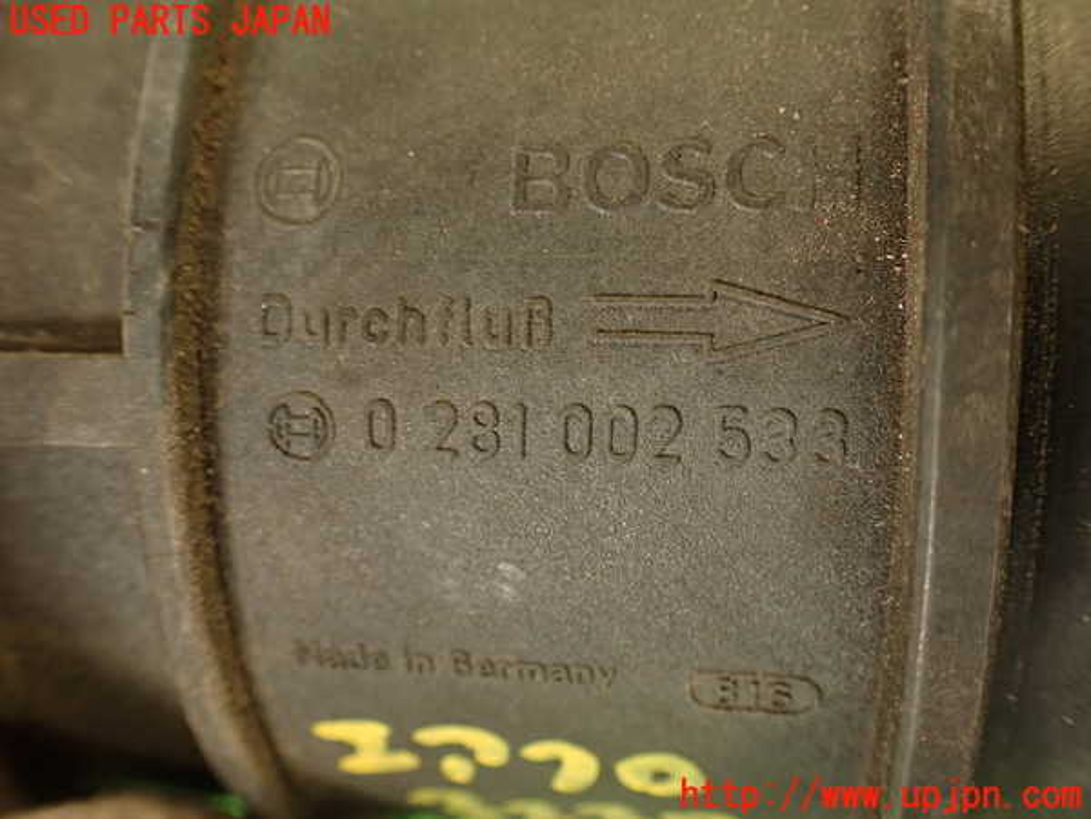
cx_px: 546
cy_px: 410
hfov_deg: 56.8
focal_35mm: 32
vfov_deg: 44.2
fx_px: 1009
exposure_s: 1/30
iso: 200
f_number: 2.4
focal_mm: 5.79
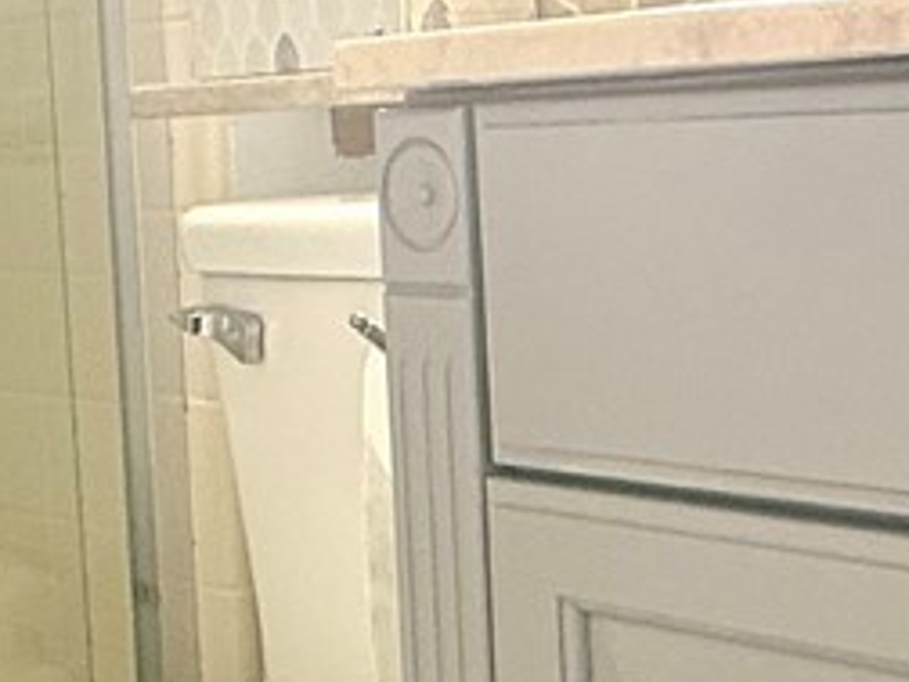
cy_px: 285
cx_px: 271
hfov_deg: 21.9
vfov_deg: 16.6
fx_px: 2337
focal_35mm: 89
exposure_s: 1/120
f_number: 2.2
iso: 64
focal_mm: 2.22
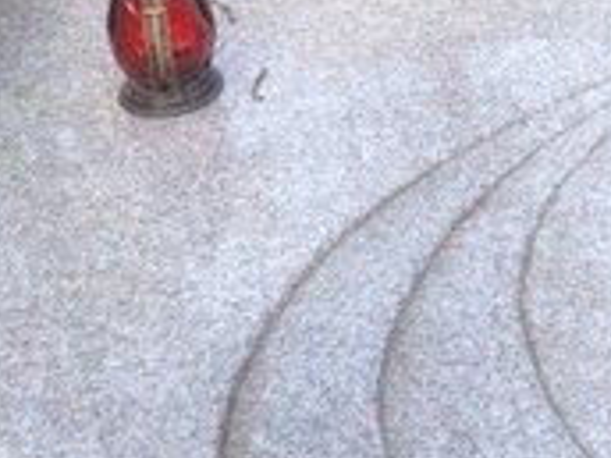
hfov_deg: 15.9
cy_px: -185
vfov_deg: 11.6
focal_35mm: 123
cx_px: 82
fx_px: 2171
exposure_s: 1/120
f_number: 2.4
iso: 64
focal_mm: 4.12
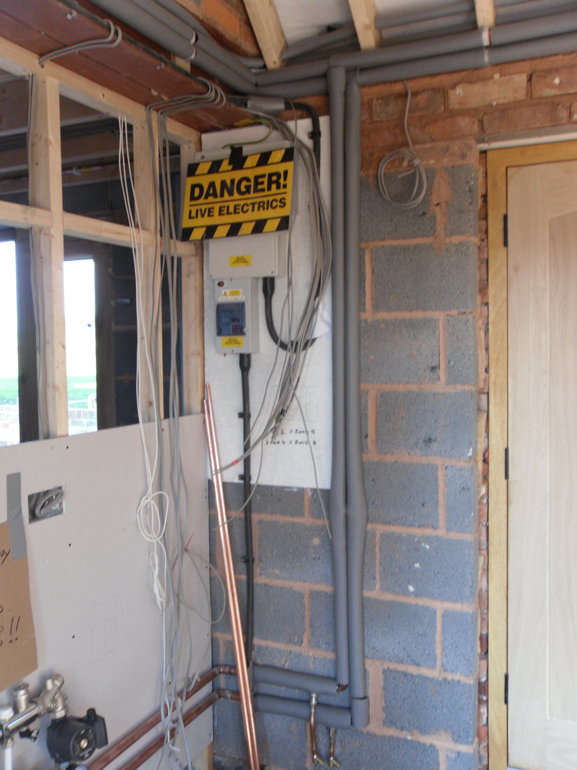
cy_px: 385
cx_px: 288
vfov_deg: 52.6
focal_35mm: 35
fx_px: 778
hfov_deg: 40.7
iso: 200
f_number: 3.5
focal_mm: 6.3
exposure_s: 1/45
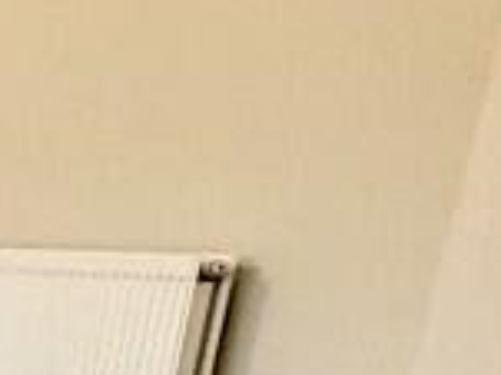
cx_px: -939
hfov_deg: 12.0
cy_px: 607
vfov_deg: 14.2
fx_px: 1374
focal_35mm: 95
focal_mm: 2.22
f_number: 2.2
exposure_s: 1/50
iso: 400
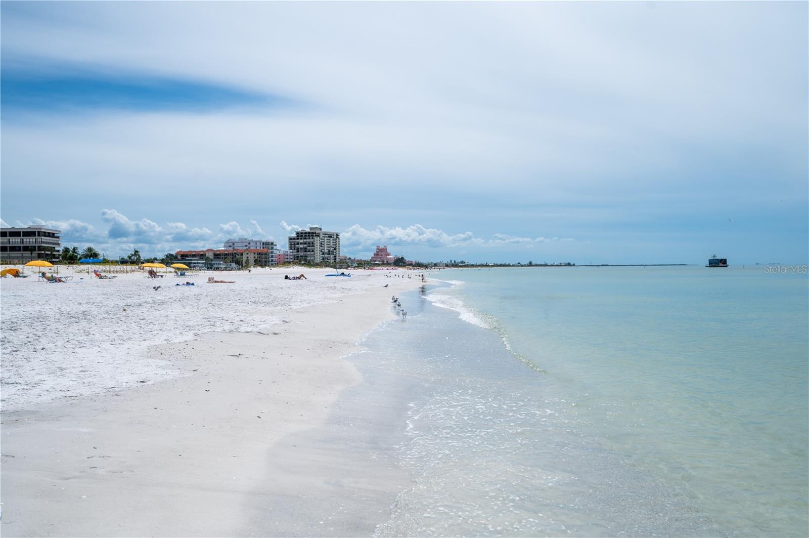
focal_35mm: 30
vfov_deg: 43.5
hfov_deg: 62.0
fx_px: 673
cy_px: 269
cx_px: 404
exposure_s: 1/3200
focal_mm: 30
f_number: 5.6
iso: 160
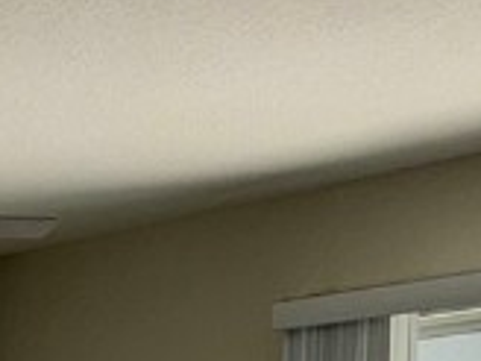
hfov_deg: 11.1
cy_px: 675
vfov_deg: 9.4
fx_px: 2084
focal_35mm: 150
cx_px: -666
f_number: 1.78
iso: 64
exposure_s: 1/387
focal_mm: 6.76
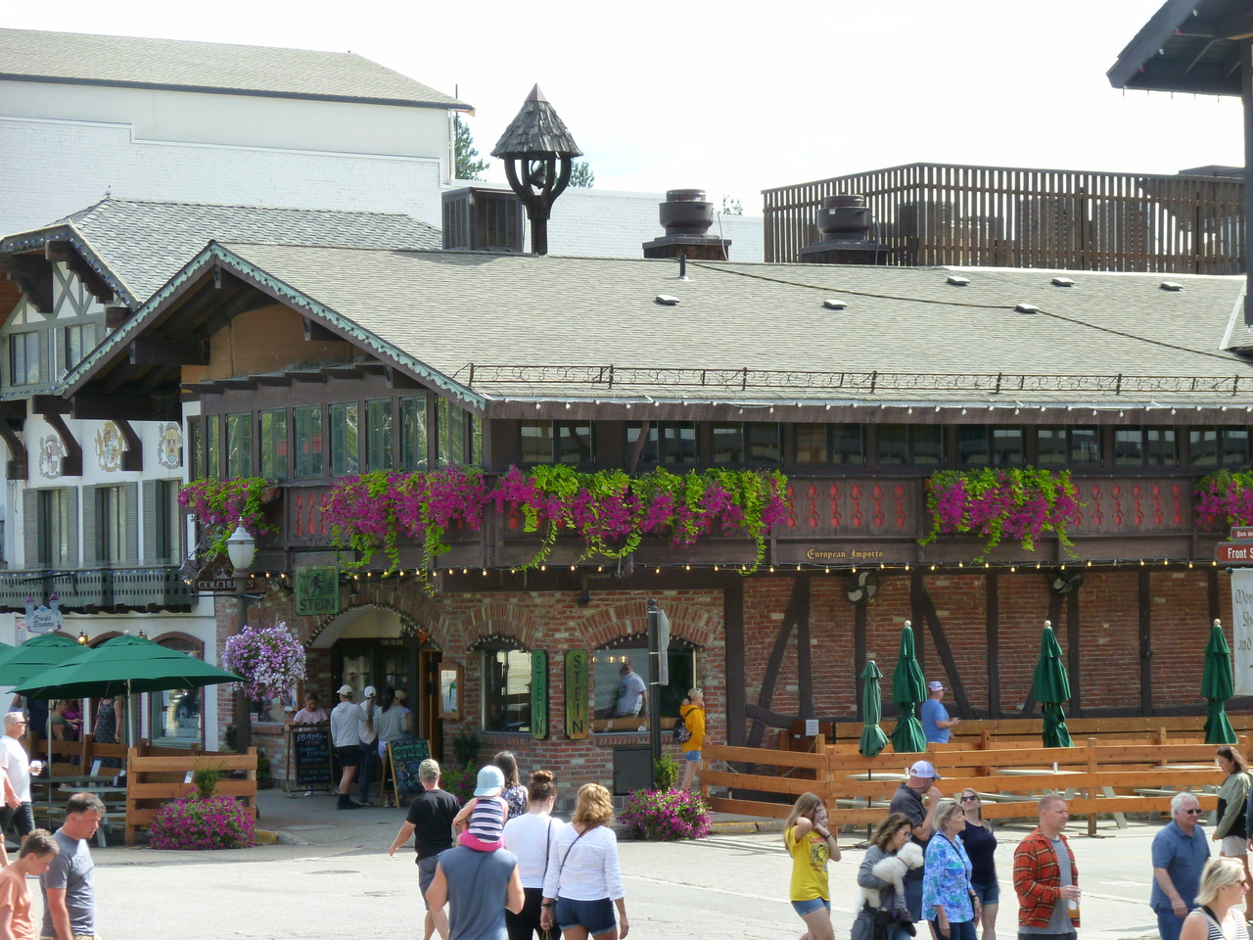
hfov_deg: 18.7
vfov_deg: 14.1
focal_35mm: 105
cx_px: 626
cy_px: 470
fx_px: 3801
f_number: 5.2
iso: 125
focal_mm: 18.8
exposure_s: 1/100
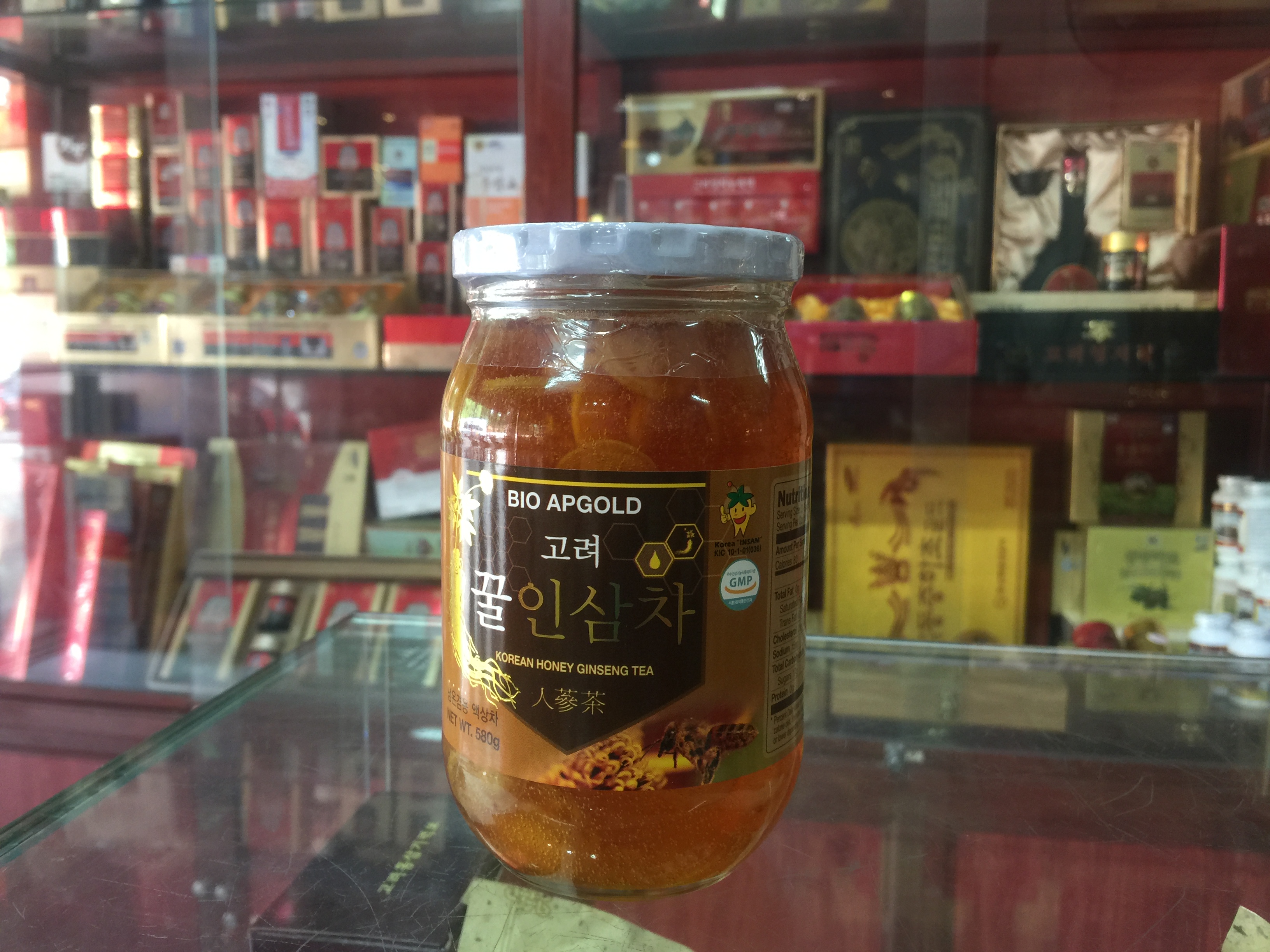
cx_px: 635
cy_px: 476
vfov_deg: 48.2
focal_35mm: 29
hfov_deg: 61.7
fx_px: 1064
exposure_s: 1/17
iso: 50
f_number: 2.2
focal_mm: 4.15
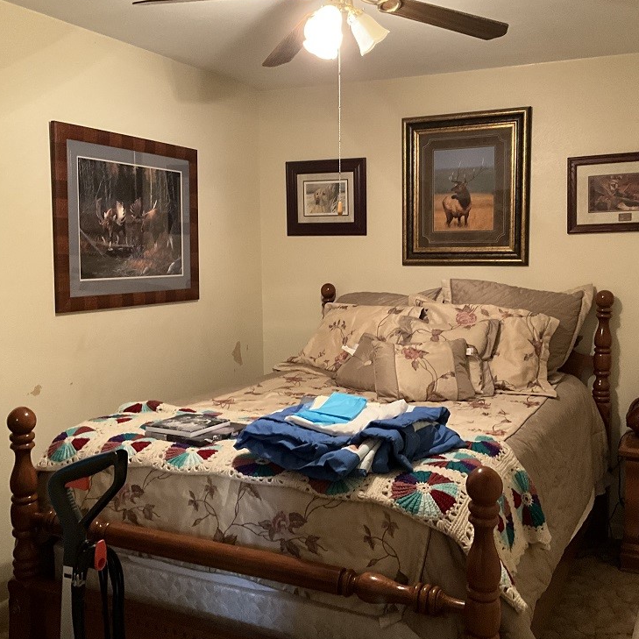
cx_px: 359
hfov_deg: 45.9
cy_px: 315
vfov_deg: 46.0
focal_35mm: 36
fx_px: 752
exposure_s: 1/40
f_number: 1.8
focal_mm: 3
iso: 320
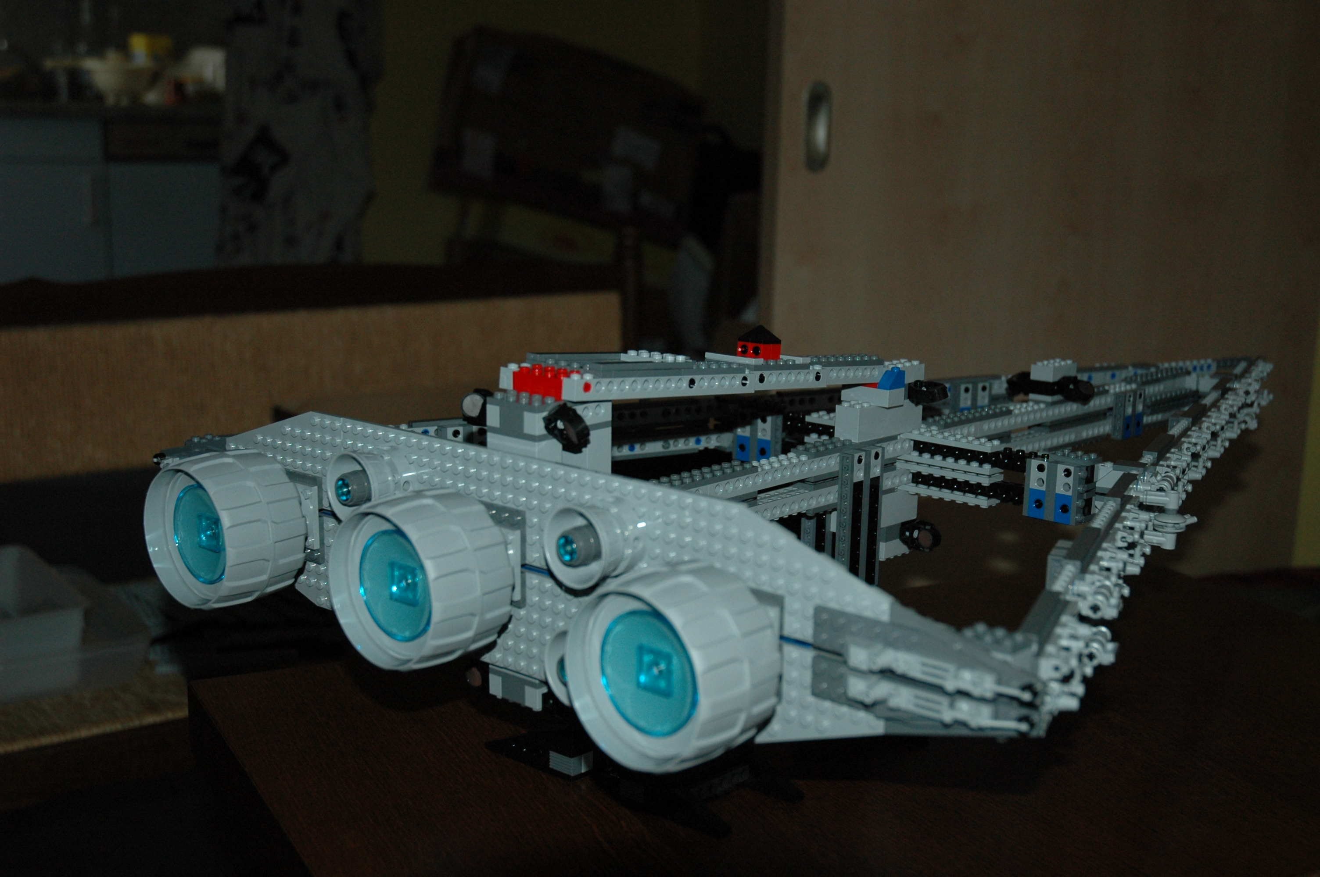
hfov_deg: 38.9
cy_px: 438
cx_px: 660
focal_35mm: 51
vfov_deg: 26.4
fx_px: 1868
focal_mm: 34
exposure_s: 1/60
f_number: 4.2
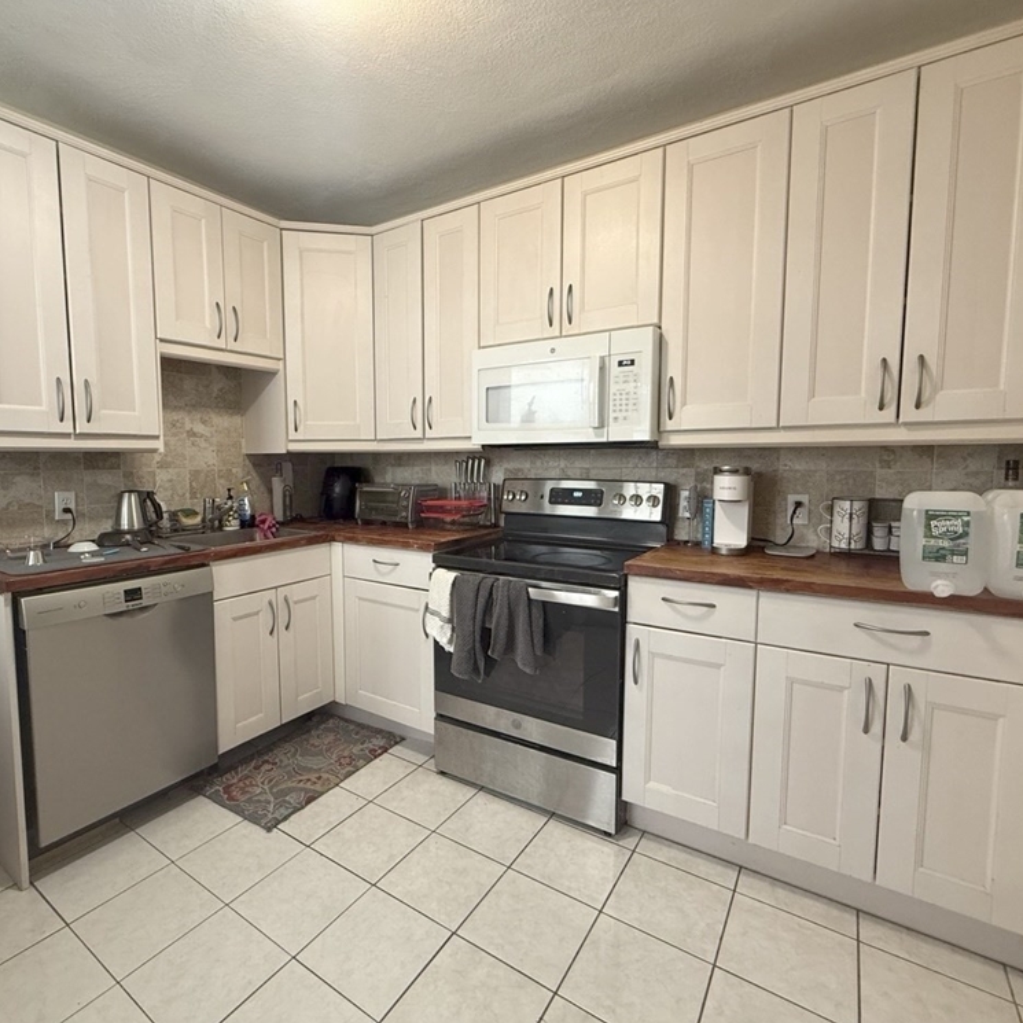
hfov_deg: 83.7
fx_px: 568
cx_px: 456
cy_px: 508
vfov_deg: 84.0
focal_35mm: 17
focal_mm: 2.22
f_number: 2.2
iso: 200
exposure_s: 1/60
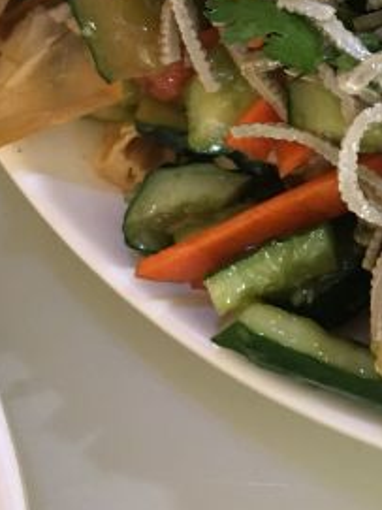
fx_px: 1104
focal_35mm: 75
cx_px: 396
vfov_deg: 25.5
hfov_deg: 19.0
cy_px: 88
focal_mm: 4.15
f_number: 2.2
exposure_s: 1/33
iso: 200
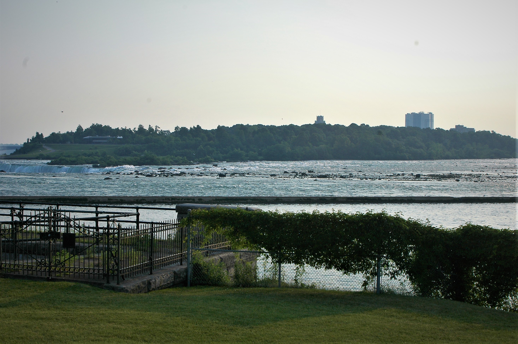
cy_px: 172
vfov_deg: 25.7
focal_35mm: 52
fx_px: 755
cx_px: 259
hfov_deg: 37.9
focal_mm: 35
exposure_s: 1/250
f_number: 10
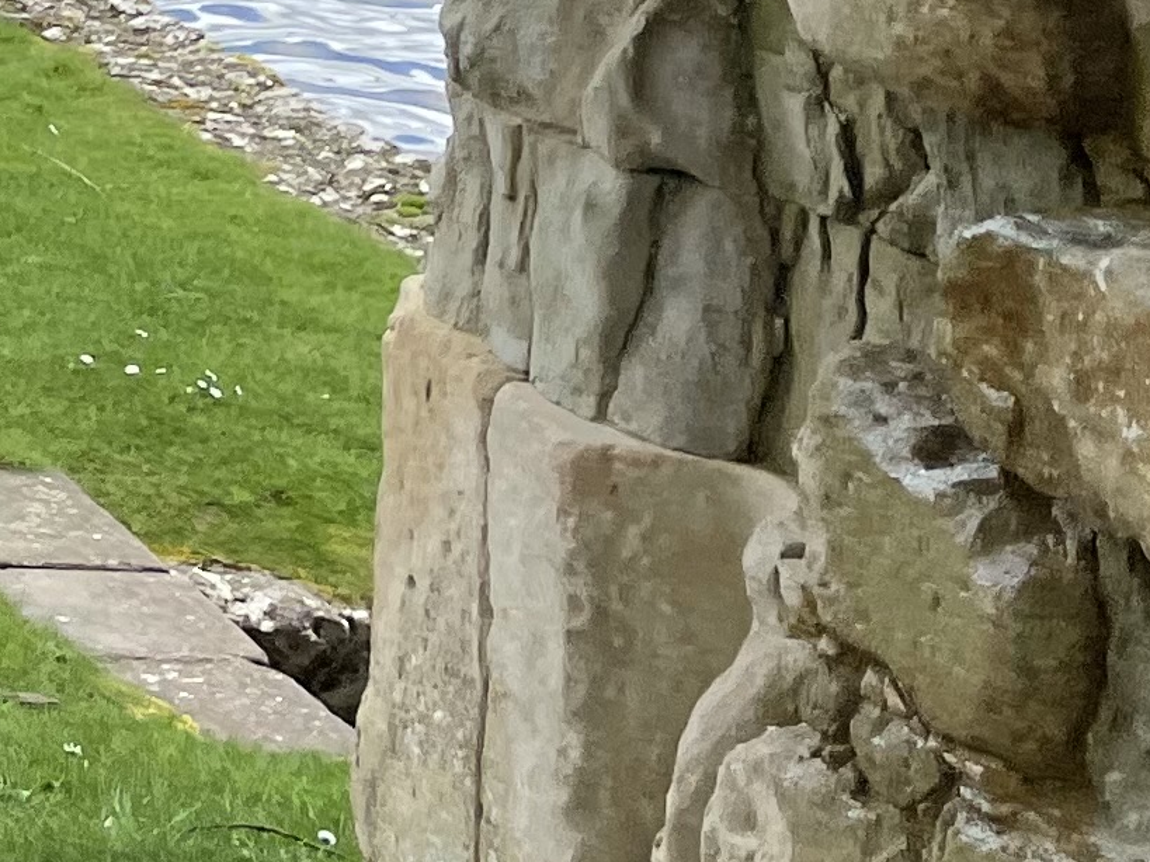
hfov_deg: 13.2
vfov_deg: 10.6
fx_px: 4252
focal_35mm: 128
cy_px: -865
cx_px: -1191
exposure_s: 1/1984
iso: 32
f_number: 1.6
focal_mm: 4.2
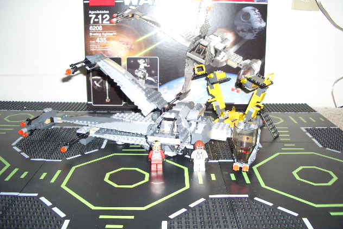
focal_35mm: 37
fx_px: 353
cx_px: 174
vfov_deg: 35.9
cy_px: 103
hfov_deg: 51.9
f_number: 2.6
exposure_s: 1/60
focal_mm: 5.8
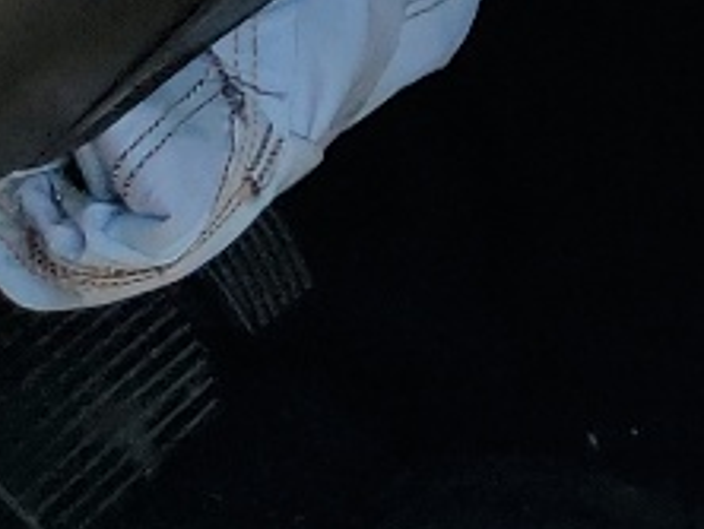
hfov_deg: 8.2
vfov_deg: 7.4
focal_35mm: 187
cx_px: 2410
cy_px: -751
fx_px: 3807
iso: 50
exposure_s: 1/909
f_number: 1.5
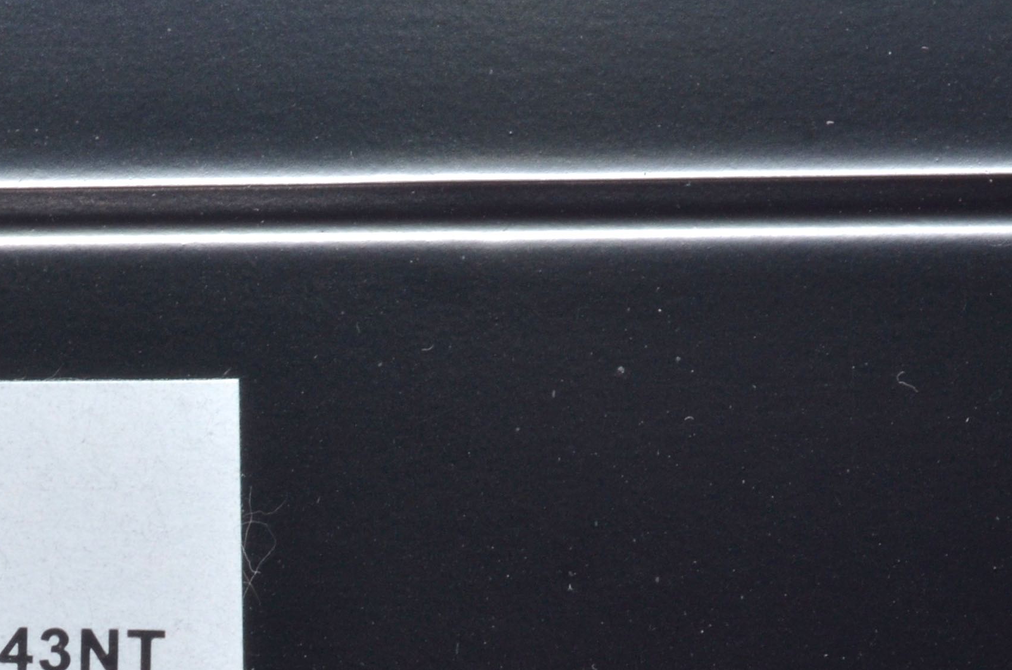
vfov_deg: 5.7
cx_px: -234
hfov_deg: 8.5
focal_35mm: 239
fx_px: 6718
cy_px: 797
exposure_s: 1/125
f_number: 16
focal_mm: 55
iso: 200
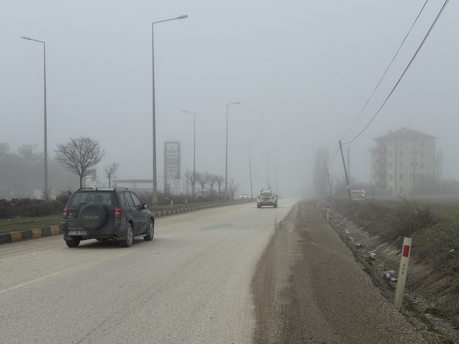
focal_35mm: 48
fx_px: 636
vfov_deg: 30.3
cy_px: 172
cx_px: 230
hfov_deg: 39.7
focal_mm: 6.76
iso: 64
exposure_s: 1/4608
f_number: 1.78
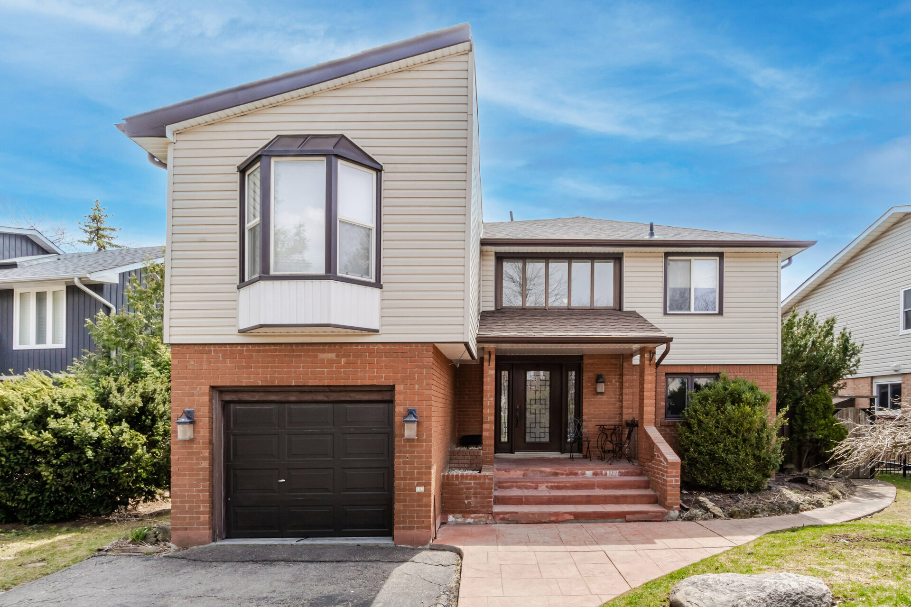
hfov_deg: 100.4
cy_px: 304
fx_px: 380
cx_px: 456
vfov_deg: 77.3
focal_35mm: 15
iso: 100
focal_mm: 10
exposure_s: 1/60
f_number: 18
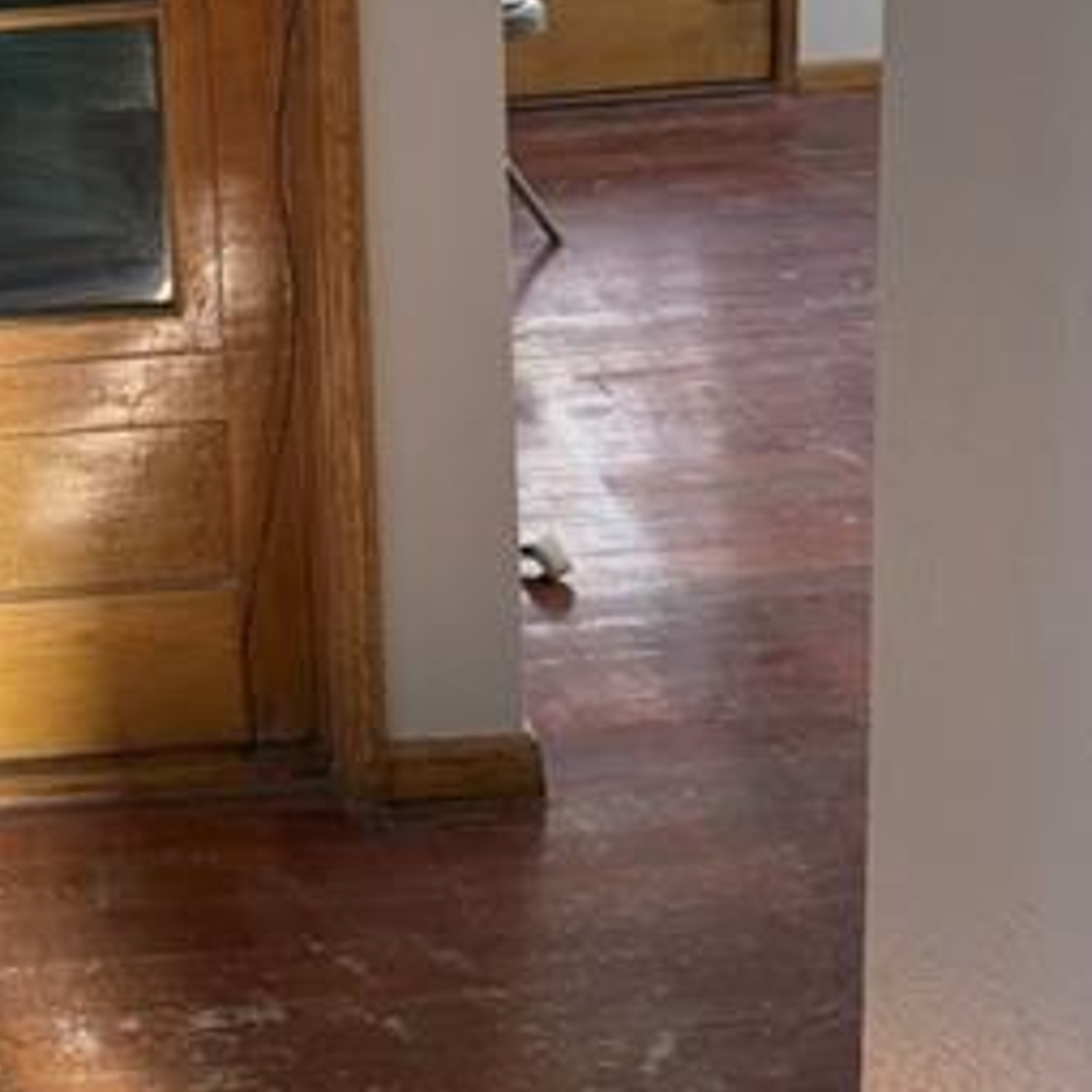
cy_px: 43
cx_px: 17
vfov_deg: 25.7
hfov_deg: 25.6
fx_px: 2284
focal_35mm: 64
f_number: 1.78
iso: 200
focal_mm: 6.76
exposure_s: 1/132
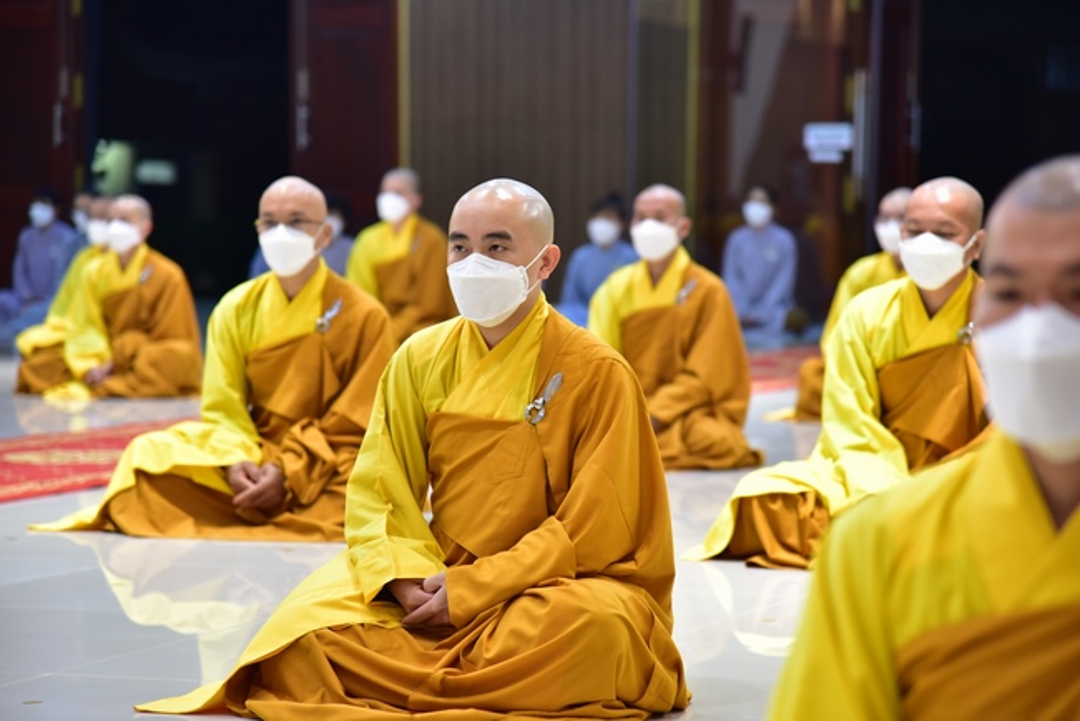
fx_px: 3601
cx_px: 540
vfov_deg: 11.4
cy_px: 360
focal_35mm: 120
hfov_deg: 17.1
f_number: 4
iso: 1250
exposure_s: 1/50
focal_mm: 120
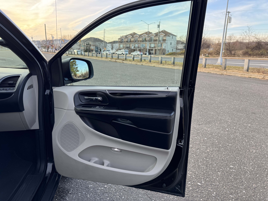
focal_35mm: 24
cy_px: 100
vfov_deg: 56.8
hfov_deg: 71.6
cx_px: 134
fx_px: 186
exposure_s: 1/412
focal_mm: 6.76
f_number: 1.78
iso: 80
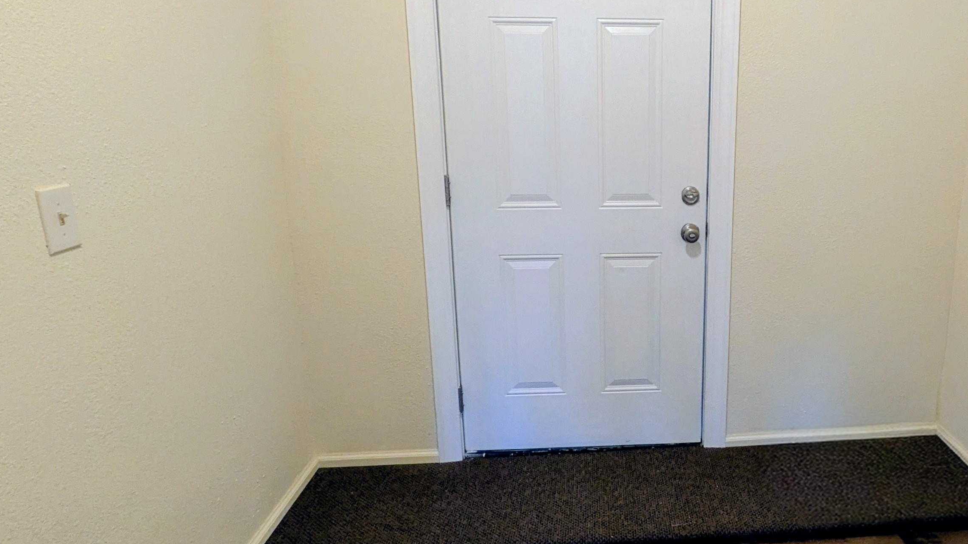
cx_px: 646
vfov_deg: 44.3
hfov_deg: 69.8
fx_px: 667
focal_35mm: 26
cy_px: 241
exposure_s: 1/60
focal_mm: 1.85
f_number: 2.2
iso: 345
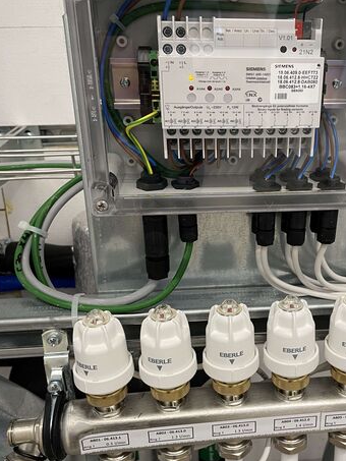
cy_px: 246
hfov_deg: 38.1
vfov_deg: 50.1
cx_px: 240
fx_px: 493
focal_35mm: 37
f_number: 1.6
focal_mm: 4.2
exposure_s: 1/56
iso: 100
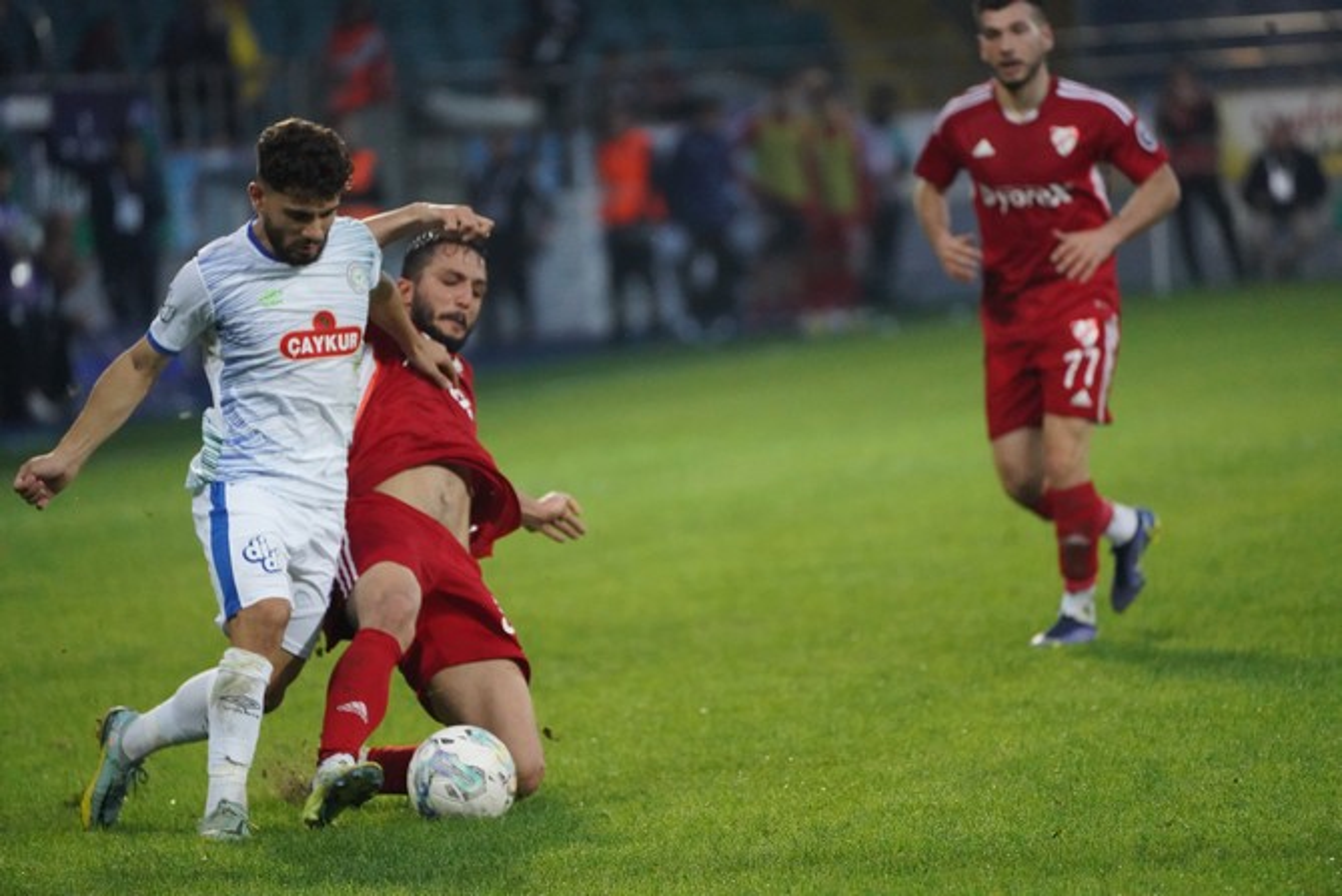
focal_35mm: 400
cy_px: 448
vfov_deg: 3.4
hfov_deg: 5.2
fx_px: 14913
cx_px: 671
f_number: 5.6
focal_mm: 400
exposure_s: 1/2000
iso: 10000
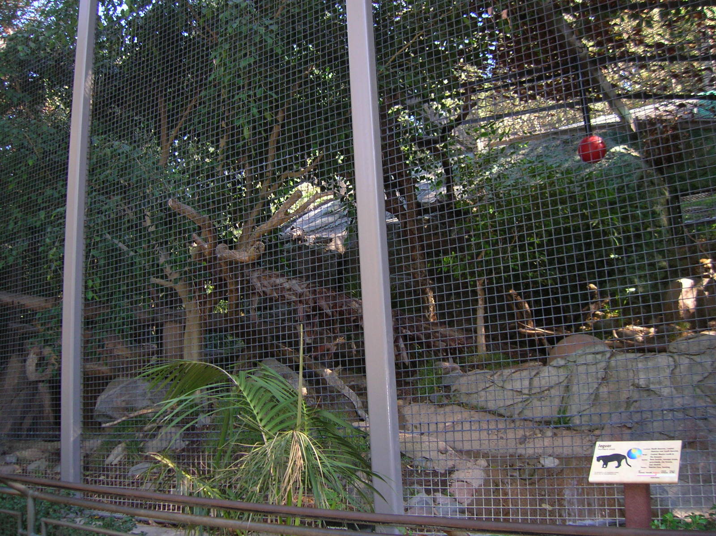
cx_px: 358
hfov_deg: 54.0
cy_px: 268
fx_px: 703
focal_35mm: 34
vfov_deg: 41.7
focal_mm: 5.7
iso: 98
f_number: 2.9
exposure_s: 1/60.1
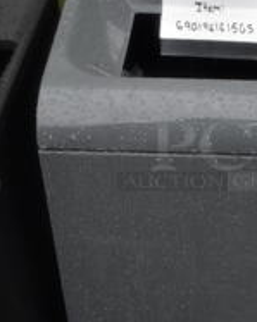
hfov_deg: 23.0
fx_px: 620
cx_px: 217
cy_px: 144
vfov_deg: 29.2
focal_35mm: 65
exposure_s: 1/125
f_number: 3.5
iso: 200
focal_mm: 18
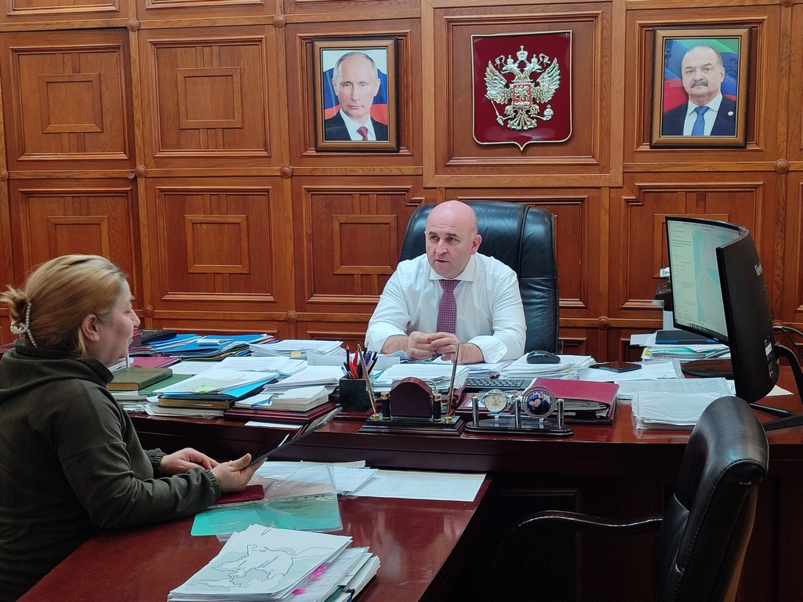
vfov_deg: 54.9
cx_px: 402
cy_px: 301
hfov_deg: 69.4
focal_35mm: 25
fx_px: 580
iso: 270
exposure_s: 1/50
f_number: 1.89
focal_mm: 5.95
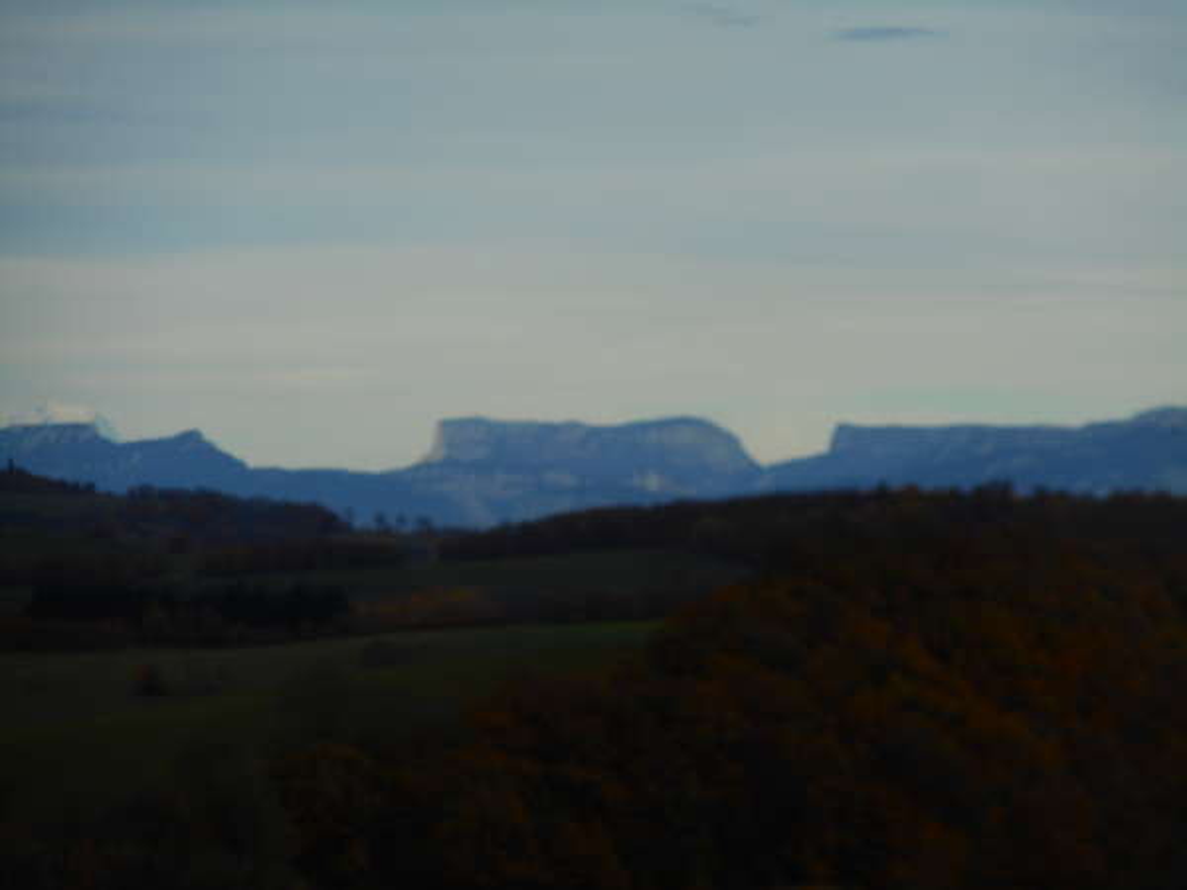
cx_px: 594
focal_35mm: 200
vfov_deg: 7.4
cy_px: 445
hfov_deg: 9.9
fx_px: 6858
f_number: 6.6
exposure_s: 1/320
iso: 80
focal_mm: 36
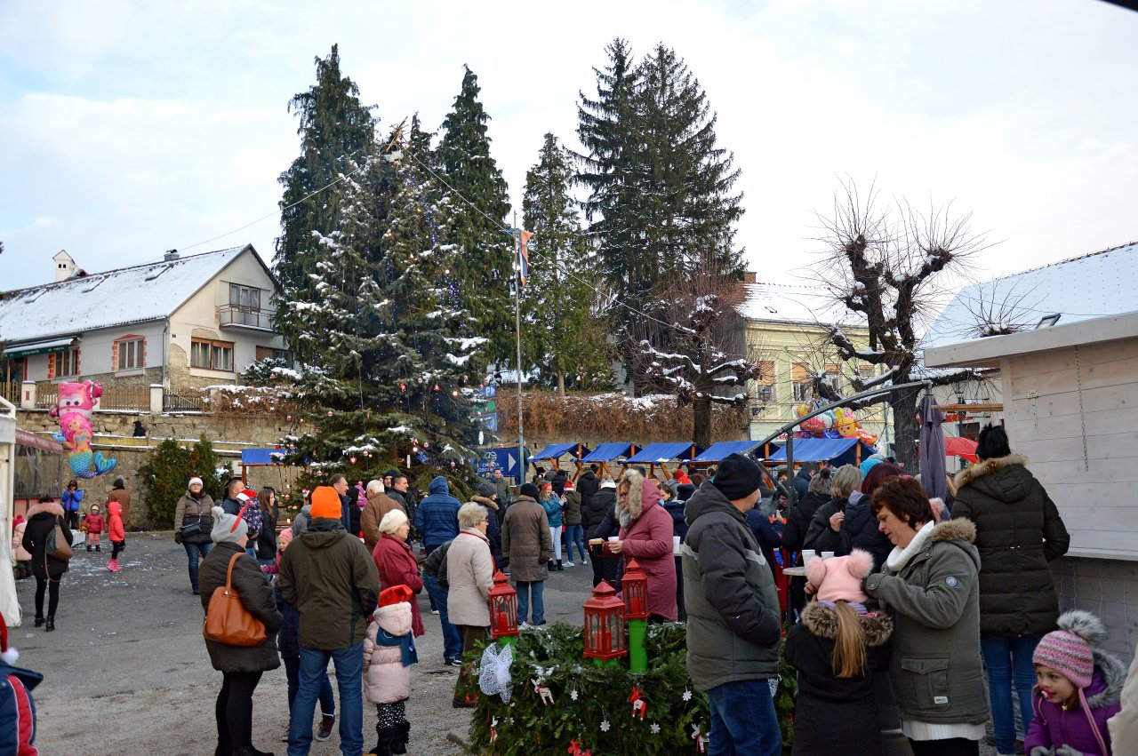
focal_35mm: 32
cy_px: 378
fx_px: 995
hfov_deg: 59.5
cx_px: 569
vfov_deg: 41.6
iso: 560
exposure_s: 1/500
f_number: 3.8
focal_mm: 21
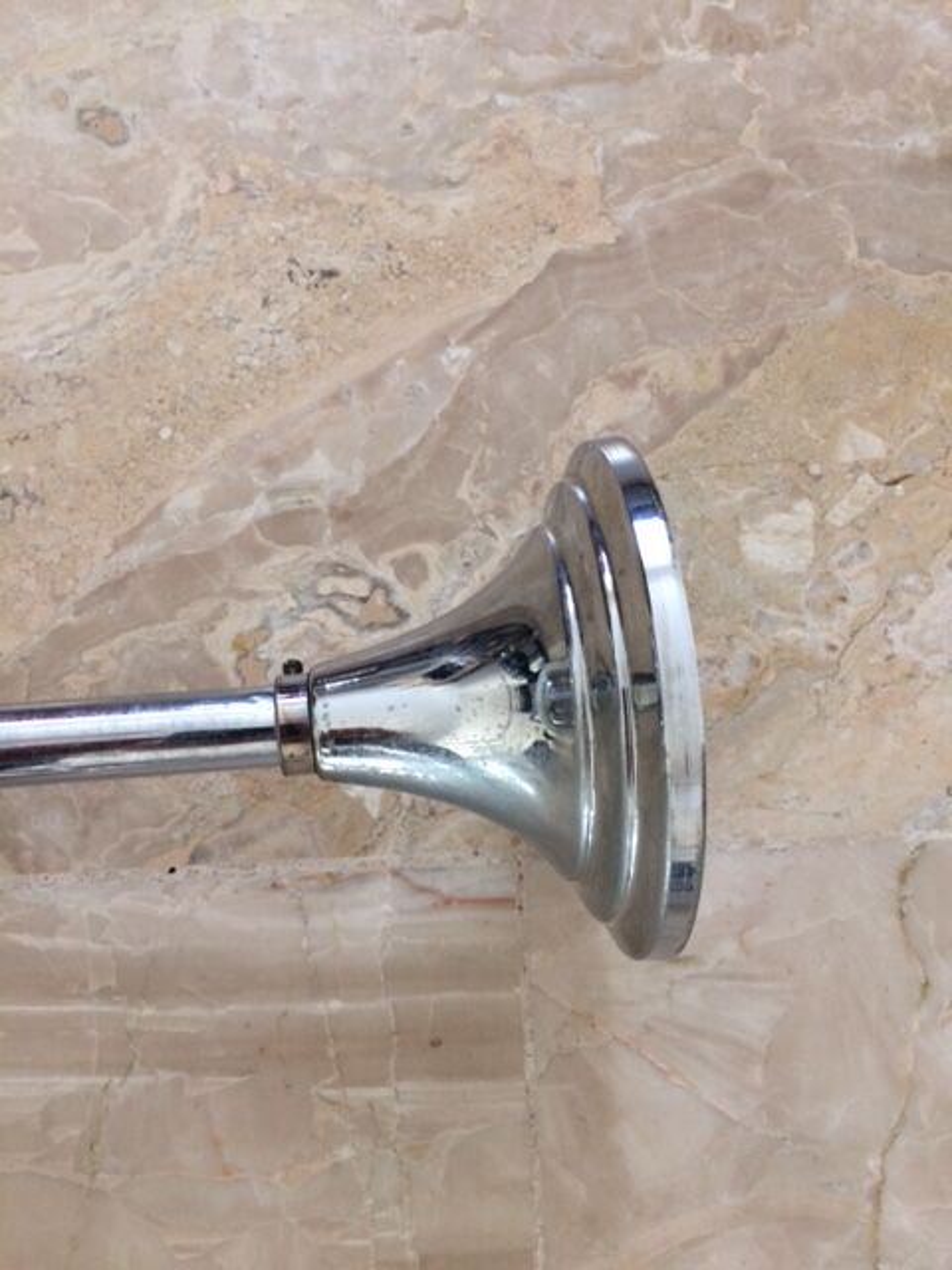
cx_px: 476
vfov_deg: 61.7
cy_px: 635
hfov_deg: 48.2
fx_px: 1063
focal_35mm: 29
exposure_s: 1/33
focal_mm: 4.15
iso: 200
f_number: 2.2
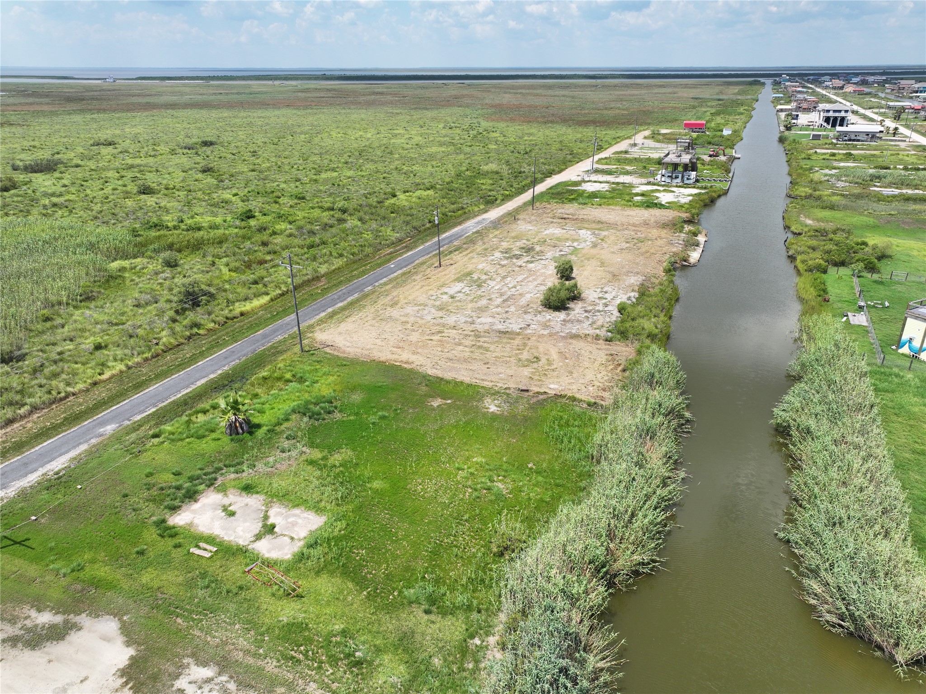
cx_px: 463
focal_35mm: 24
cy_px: 347
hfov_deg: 71.6
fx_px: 642
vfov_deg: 56.8
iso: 100
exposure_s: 1/1600
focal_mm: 12.29
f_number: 2.8
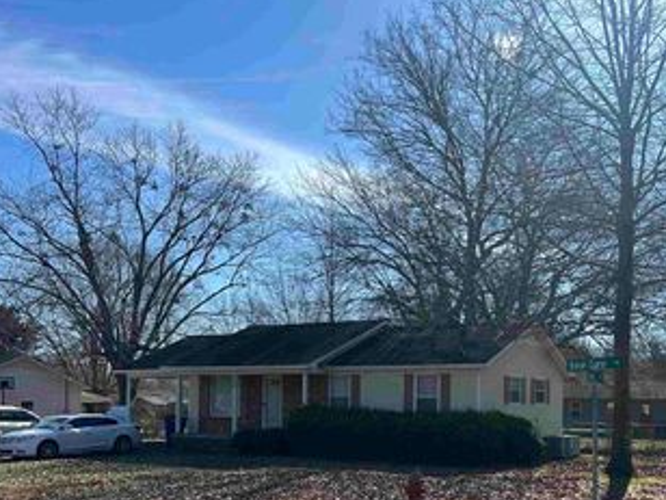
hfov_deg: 47.4
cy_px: 393
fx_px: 750
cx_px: 415
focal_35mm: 39
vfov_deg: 35.7
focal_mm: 6.86
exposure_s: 1/3472
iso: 80
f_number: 1.78
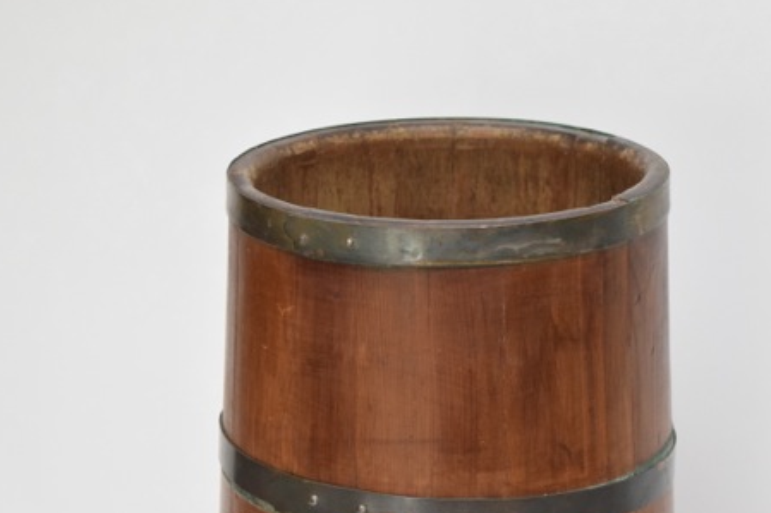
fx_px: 2520
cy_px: 329
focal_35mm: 118
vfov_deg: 11.6
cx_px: 443
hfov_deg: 17.4
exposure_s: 1/125
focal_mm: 55
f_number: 5.6
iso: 1600
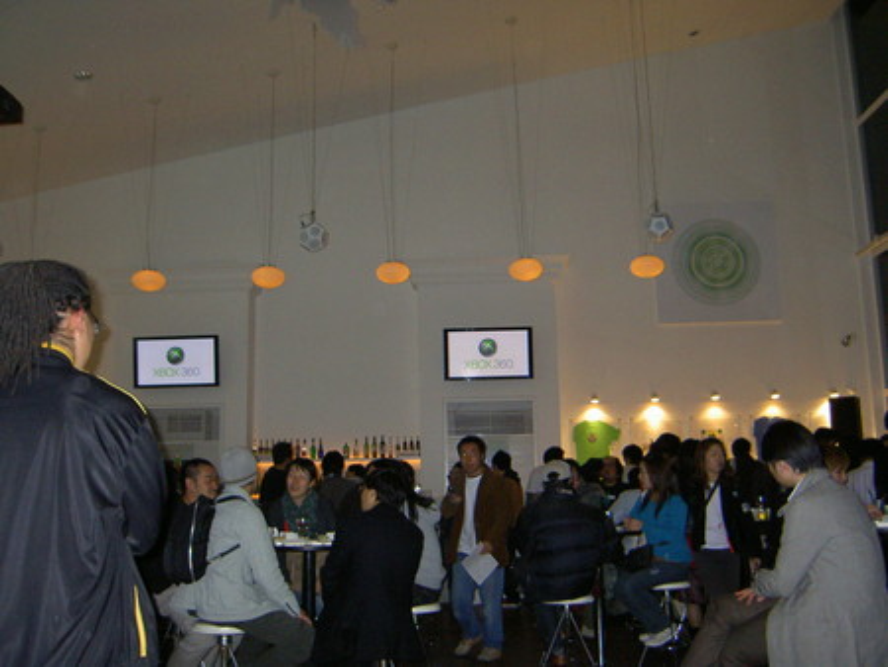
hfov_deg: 53.9
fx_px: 873
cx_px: 444
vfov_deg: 41.8
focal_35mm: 34
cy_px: 334
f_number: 2.8
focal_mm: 5.6
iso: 200
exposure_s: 1/60
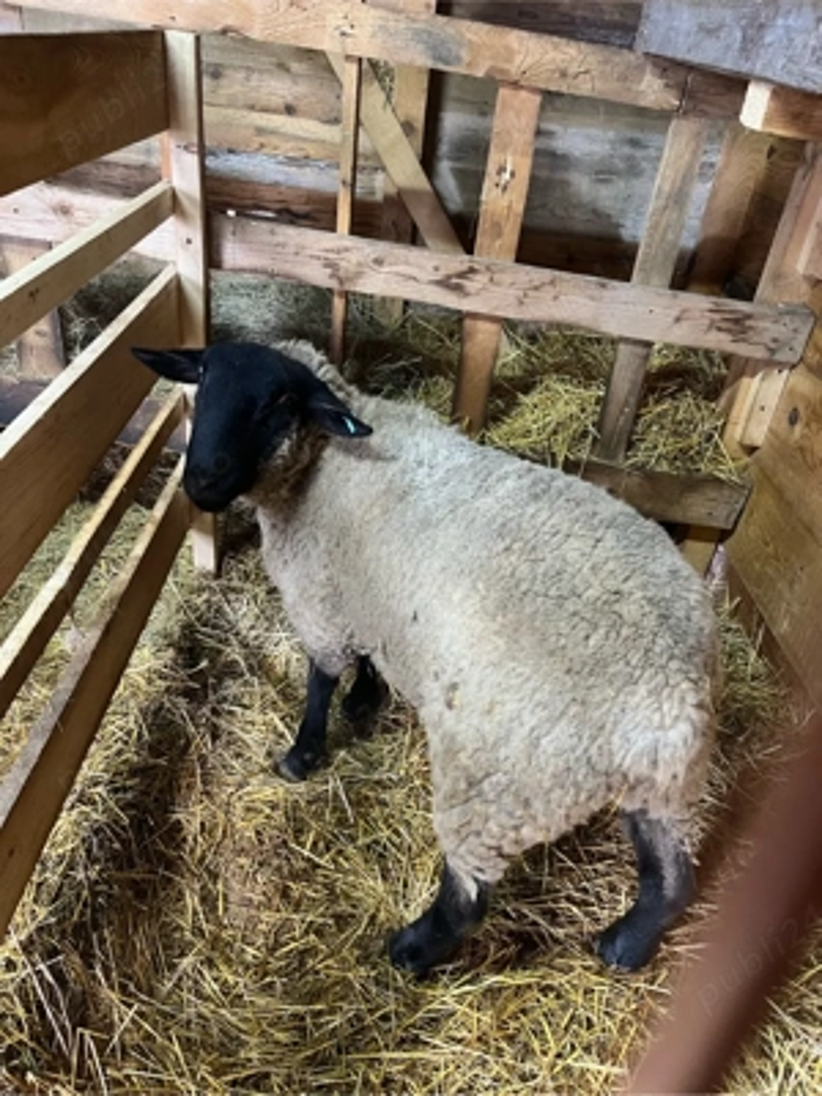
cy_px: 548
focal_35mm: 26
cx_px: 411
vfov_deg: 67.3
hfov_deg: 53.1
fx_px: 823
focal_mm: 5.1
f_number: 1.6
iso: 320
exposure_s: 1/50
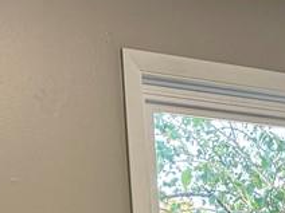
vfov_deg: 11.2
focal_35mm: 116
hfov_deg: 15.6
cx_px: 430
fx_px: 955
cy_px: 461
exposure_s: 1/121
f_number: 1.78
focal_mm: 6.76
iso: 100
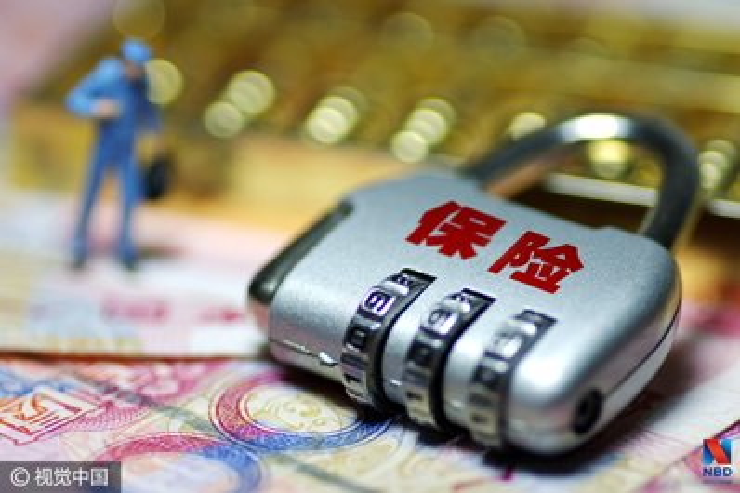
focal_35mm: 150
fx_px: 3082
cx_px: 370
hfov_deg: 13.7
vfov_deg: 9.1
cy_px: 246
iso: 100
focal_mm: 100
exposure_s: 1/125
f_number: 2.8
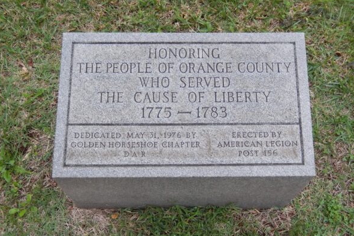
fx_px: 374
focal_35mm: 38
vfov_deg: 35.0
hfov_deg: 50.7
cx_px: 176
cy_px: 125
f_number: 4
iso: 400
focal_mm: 6.5
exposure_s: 1/20
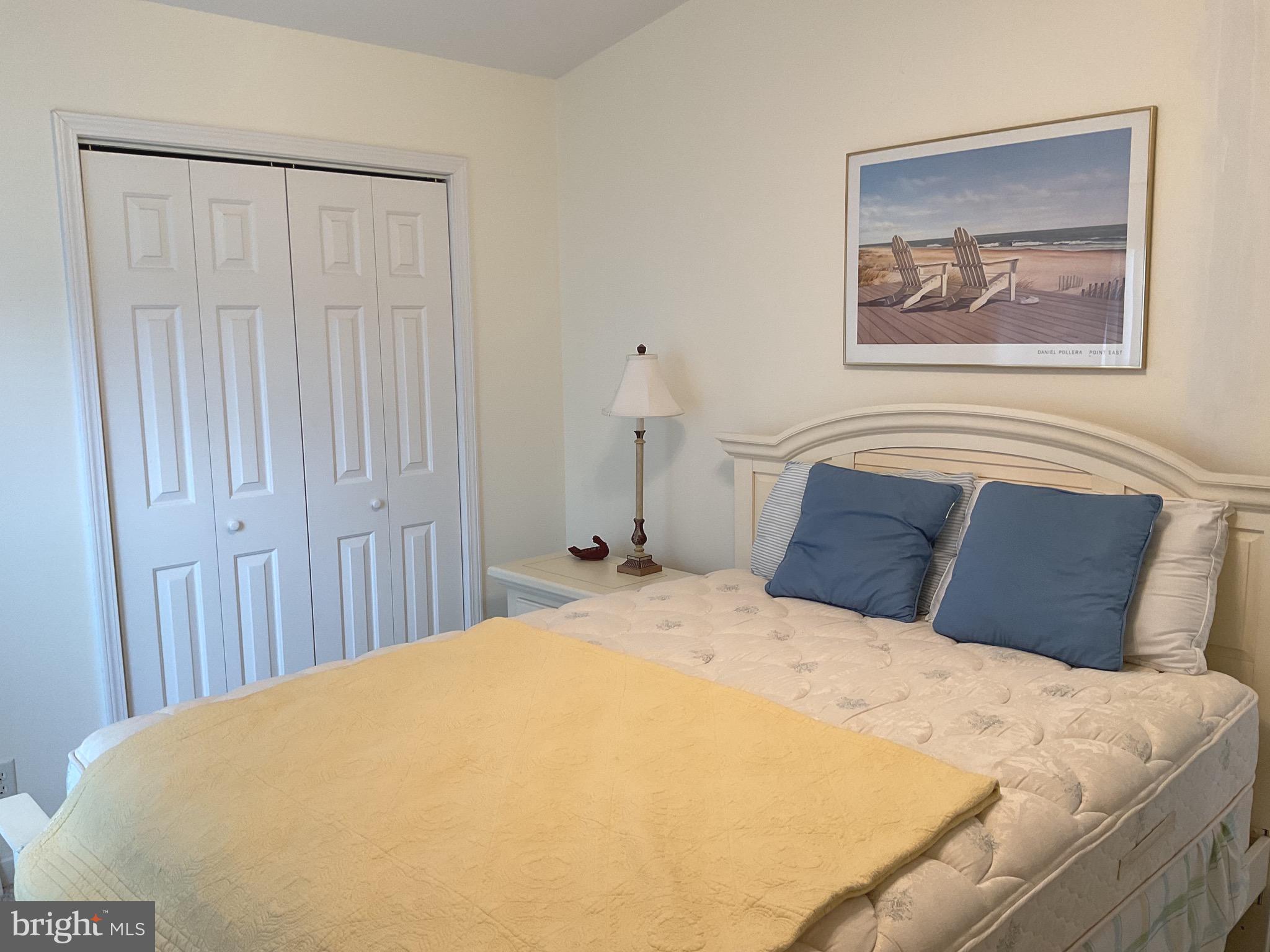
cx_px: 635
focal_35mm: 29
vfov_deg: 48.2
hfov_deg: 61.7
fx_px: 1064
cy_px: 476
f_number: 1.8
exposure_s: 1/60
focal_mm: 3
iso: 50
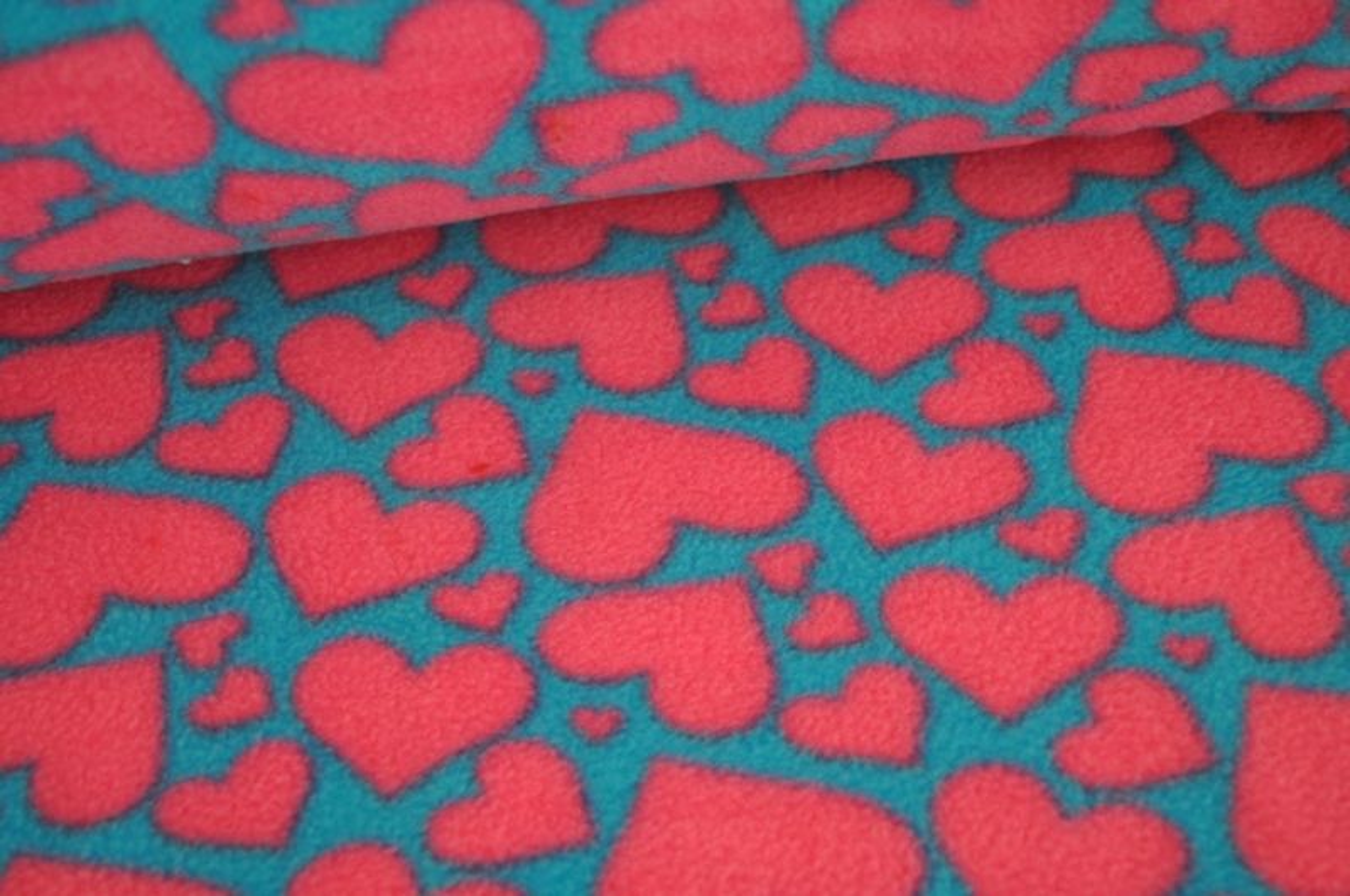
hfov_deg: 38.9
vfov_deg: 26.4
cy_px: 448
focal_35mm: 51
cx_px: 675
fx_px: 1910
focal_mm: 34
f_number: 5
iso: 640
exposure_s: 1/60
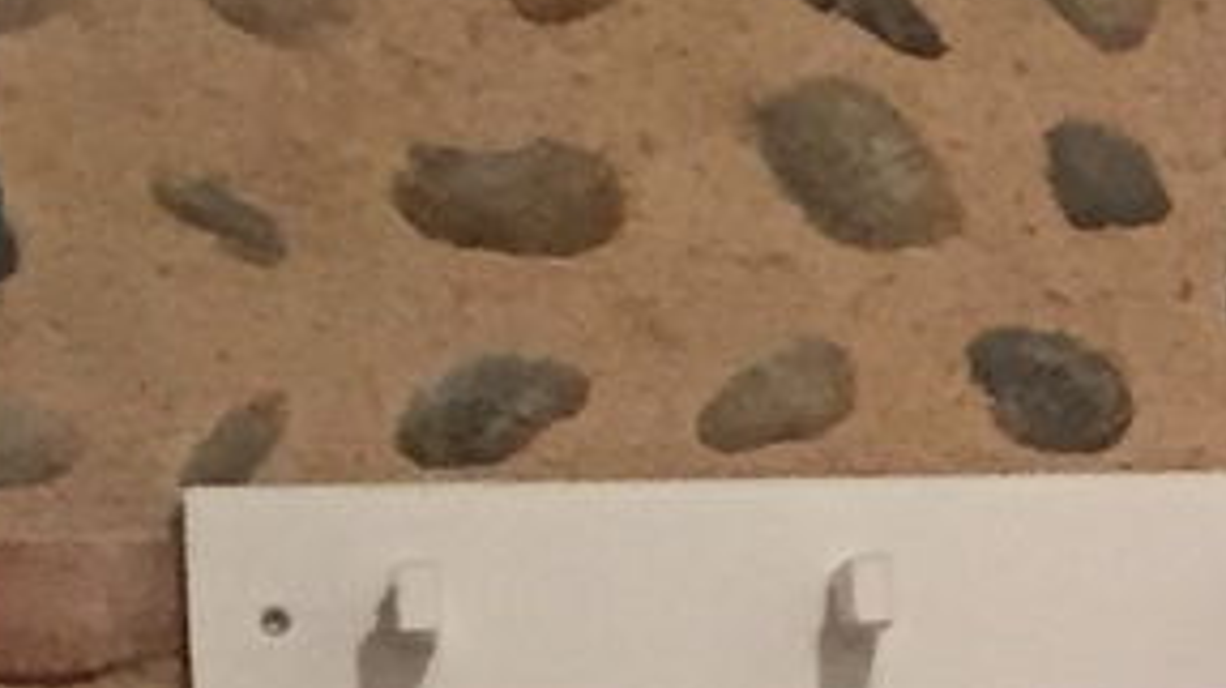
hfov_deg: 8.5
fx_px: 7635
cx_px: 2738
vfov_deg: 5.0
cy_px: 1549
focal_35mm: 235
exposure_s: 1/33
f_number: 2.2
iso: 320
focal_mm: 4.15
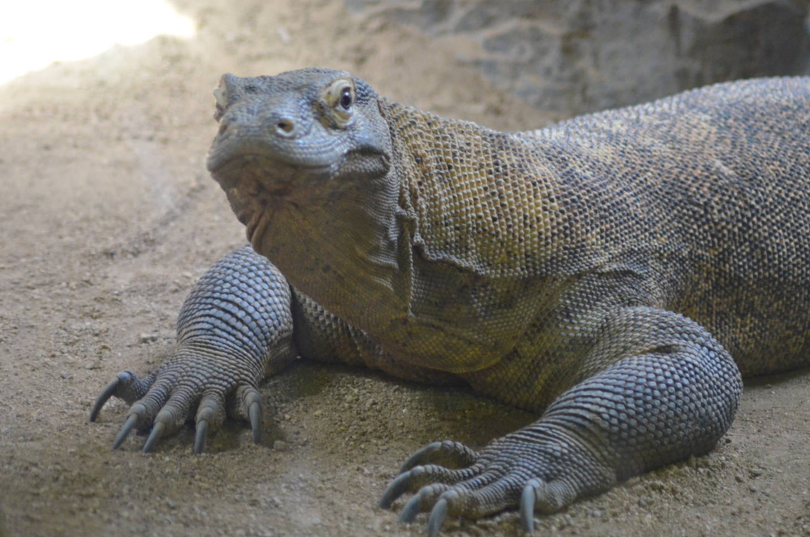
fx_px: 7881
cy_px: 286
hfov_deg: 5.9
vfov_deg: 3.9
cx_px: 416
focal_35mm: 351
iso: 3200
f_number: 4.8
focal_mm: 210
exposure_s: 1/200
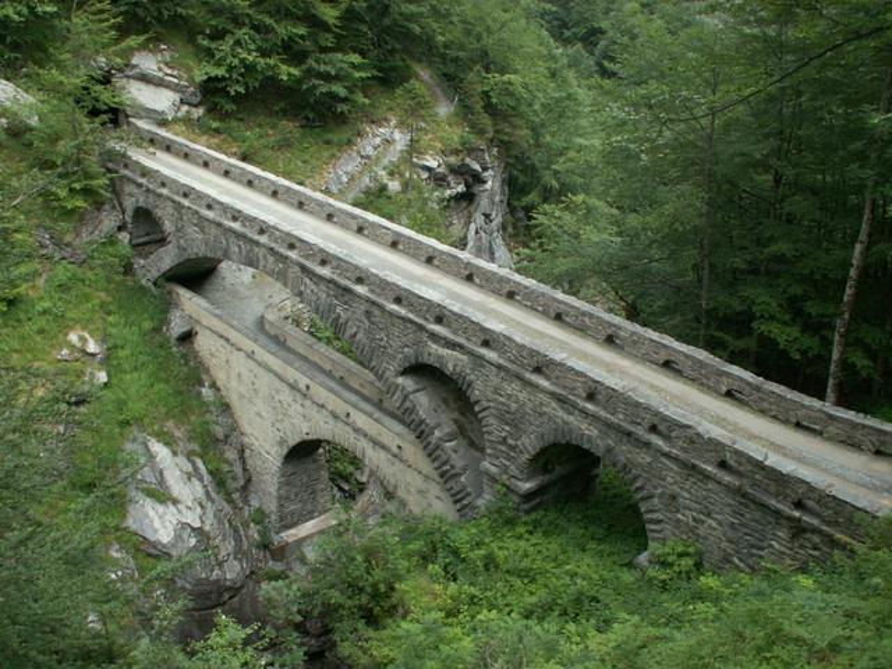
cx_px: 446
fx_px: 902
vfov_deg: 40.7
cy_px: 334
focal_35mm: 35
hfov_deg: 52.6
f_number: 4
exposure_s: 1/80
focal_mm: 5.86
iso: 50
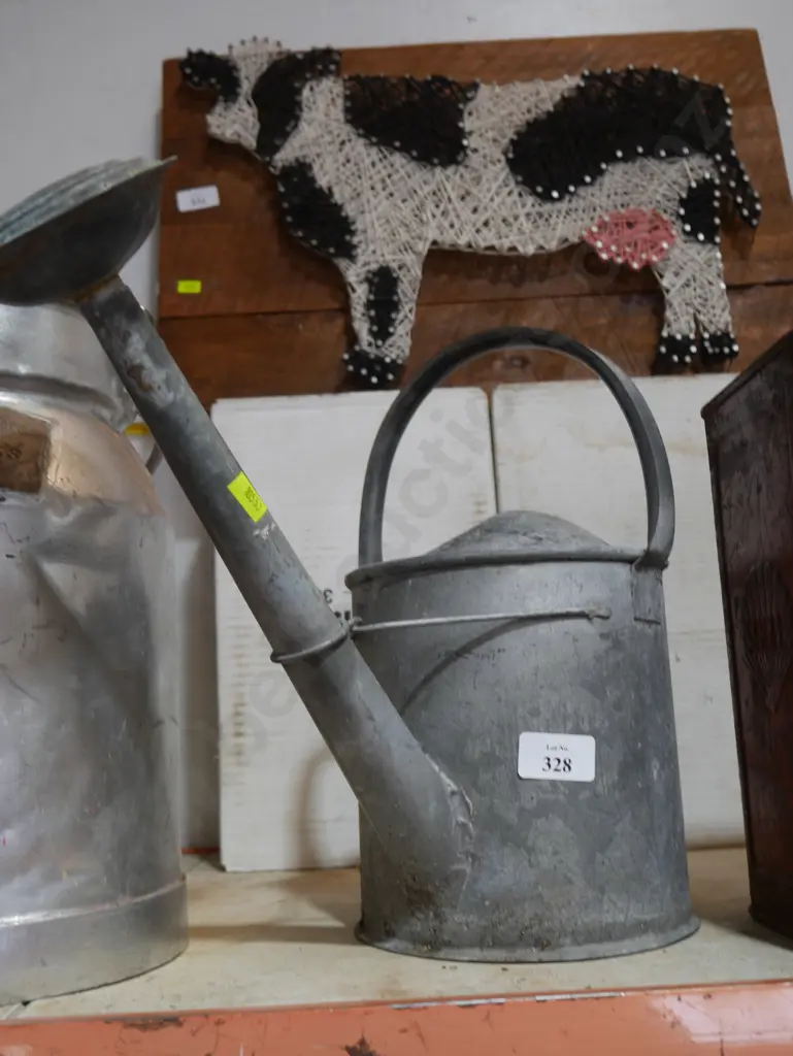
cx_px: 396
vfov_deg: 51.3
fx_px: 1099
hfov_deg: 39.7
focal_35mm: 36
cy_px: 528
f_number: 4
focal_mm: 18
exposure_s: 1/60
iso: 250
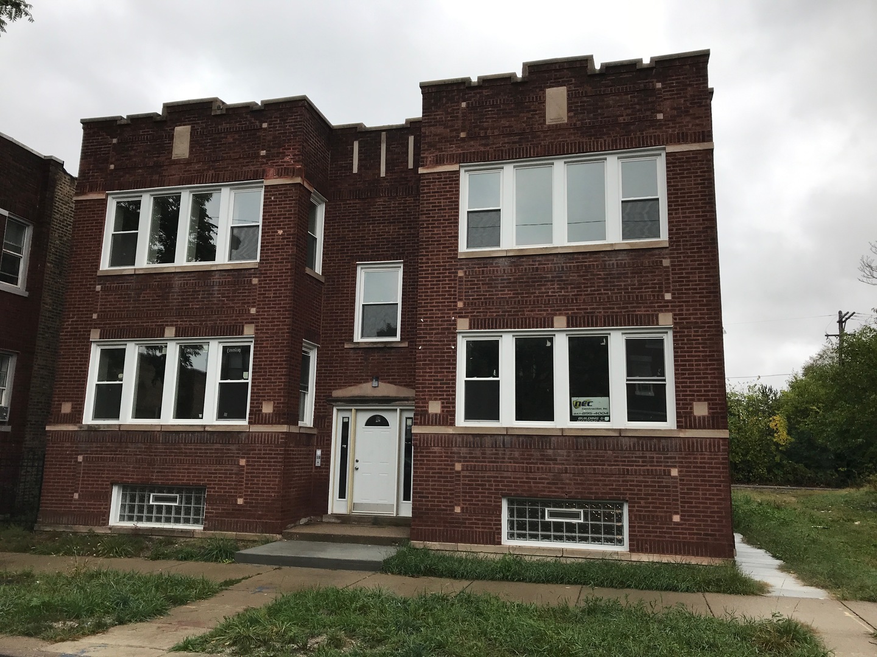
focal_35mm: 28
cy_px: 328
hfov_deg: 63.4
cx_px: 438
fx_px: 709
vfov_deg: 49.7
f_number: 1.8
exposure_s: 1/372
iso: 20
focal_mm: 3.99
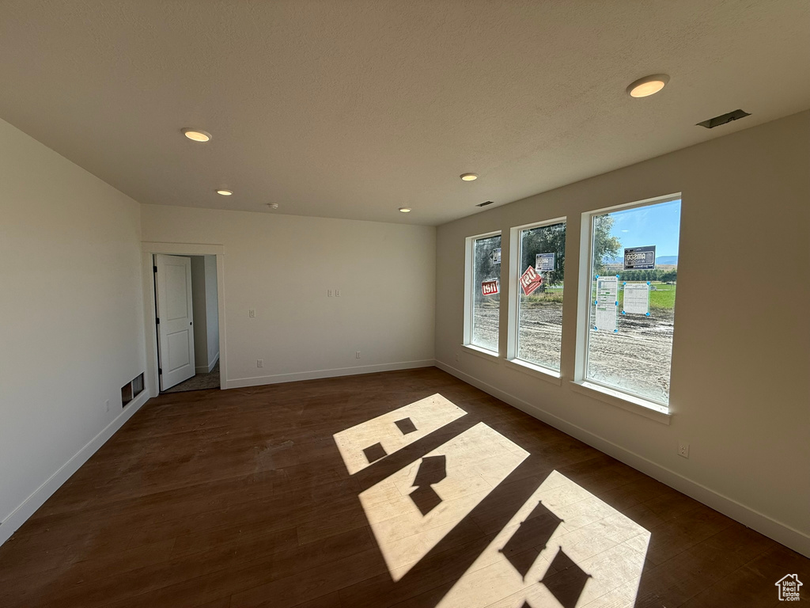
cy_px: 304
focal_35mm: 14
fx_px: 328
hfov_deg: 102.1
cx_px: 405
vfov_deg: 85.7
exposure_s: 1/717
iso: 50
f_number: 2.2
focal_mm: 2.22
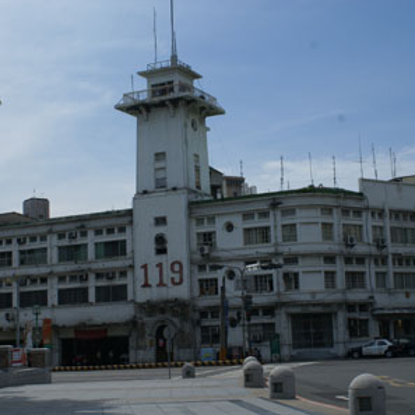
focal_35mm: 58
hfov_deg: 29.6
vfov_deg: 29.6
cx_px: 214
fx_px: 787
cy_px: 206
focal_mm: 30
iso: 100
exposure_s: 1/250
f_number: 13
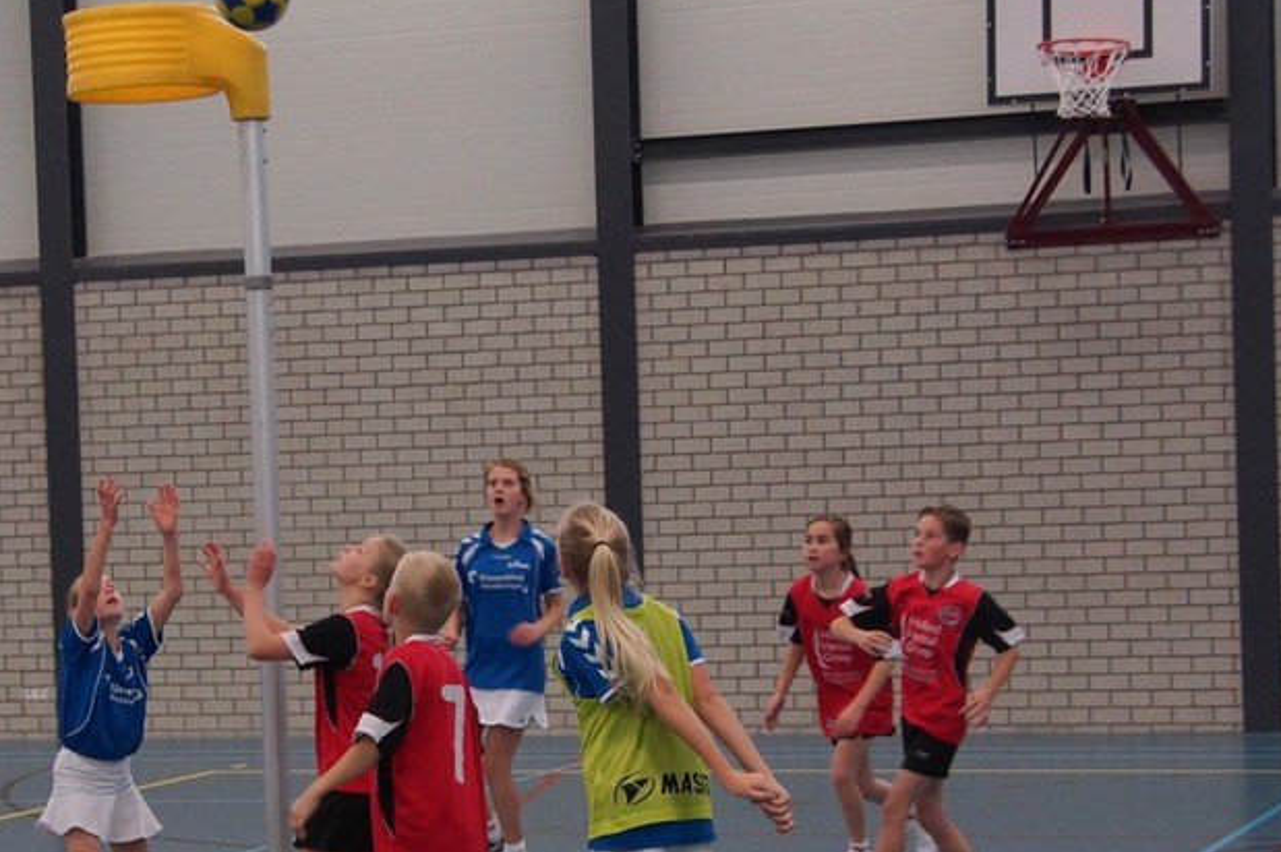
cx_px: 296
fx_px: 3088
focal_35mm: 87
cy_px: 547
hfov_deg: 23.2
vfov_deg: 15.7
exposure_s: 1/160
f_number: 5
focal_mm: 35
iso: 1000
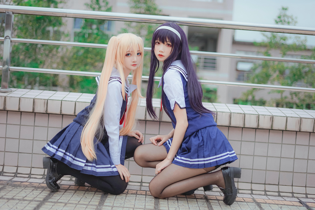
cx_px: 158
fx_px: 437
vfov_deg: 27.0
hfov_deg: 39.6
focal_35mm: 50
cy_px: 105
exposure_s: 1/800
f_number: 1.8
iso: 100
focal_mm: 50
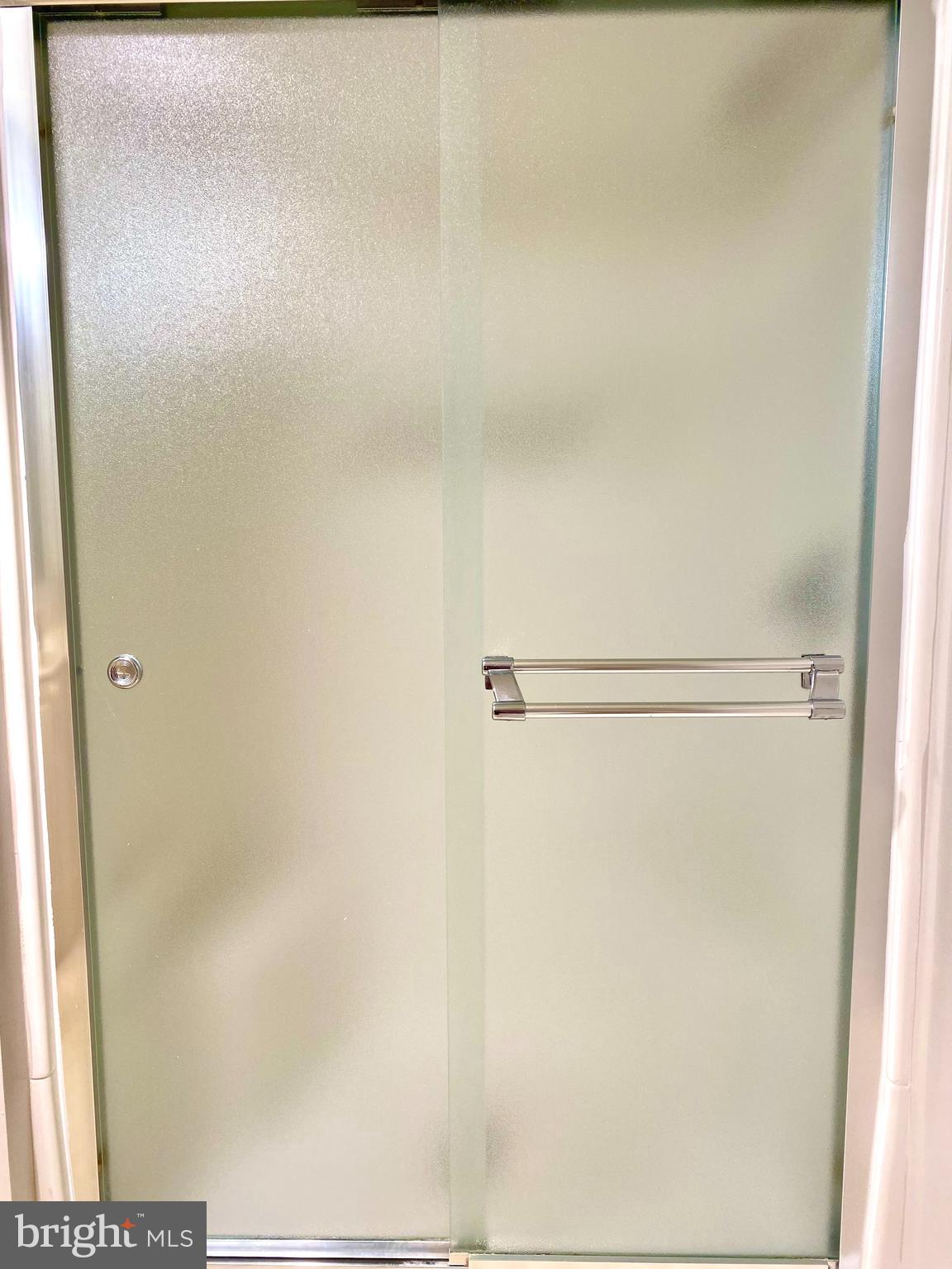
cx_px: 476
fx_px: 953
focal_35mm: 26
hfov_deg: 53.1
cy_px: 634
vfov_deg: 67.3
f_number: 1.8
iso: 100
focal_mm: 4.25
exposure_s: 1/120
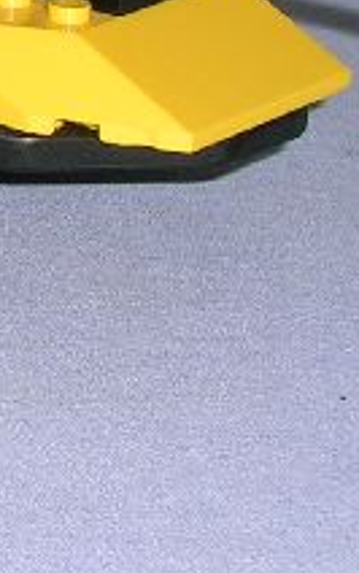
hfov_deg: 6.1
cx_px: -578
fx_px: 3216
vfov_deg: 10.1
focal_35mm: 206
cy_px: -24
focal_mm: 8
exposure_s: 1/60.1
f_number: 5.5
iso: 50
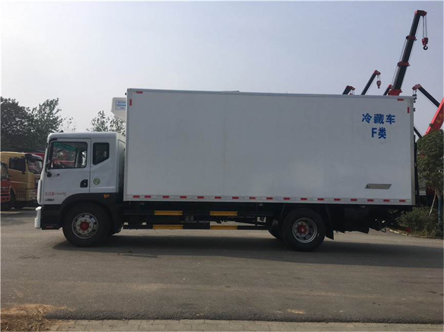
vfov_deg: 48.2
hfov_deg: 61.7
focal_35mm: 29
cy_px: 166
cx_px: 222
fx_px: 372
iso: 25
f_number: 2.2
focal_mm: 4.15
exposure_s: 1/3205
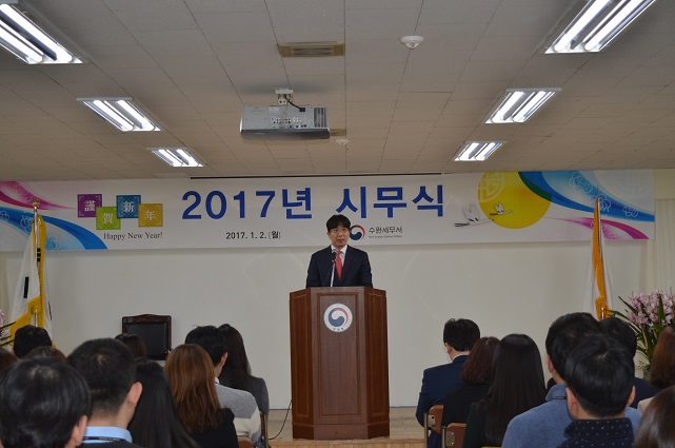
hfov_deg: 29.9
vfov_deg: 20.1
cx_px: 338
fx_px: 1263
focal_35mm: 68
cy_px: 224
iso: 400
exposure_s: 1/100
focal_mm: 45
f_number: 5
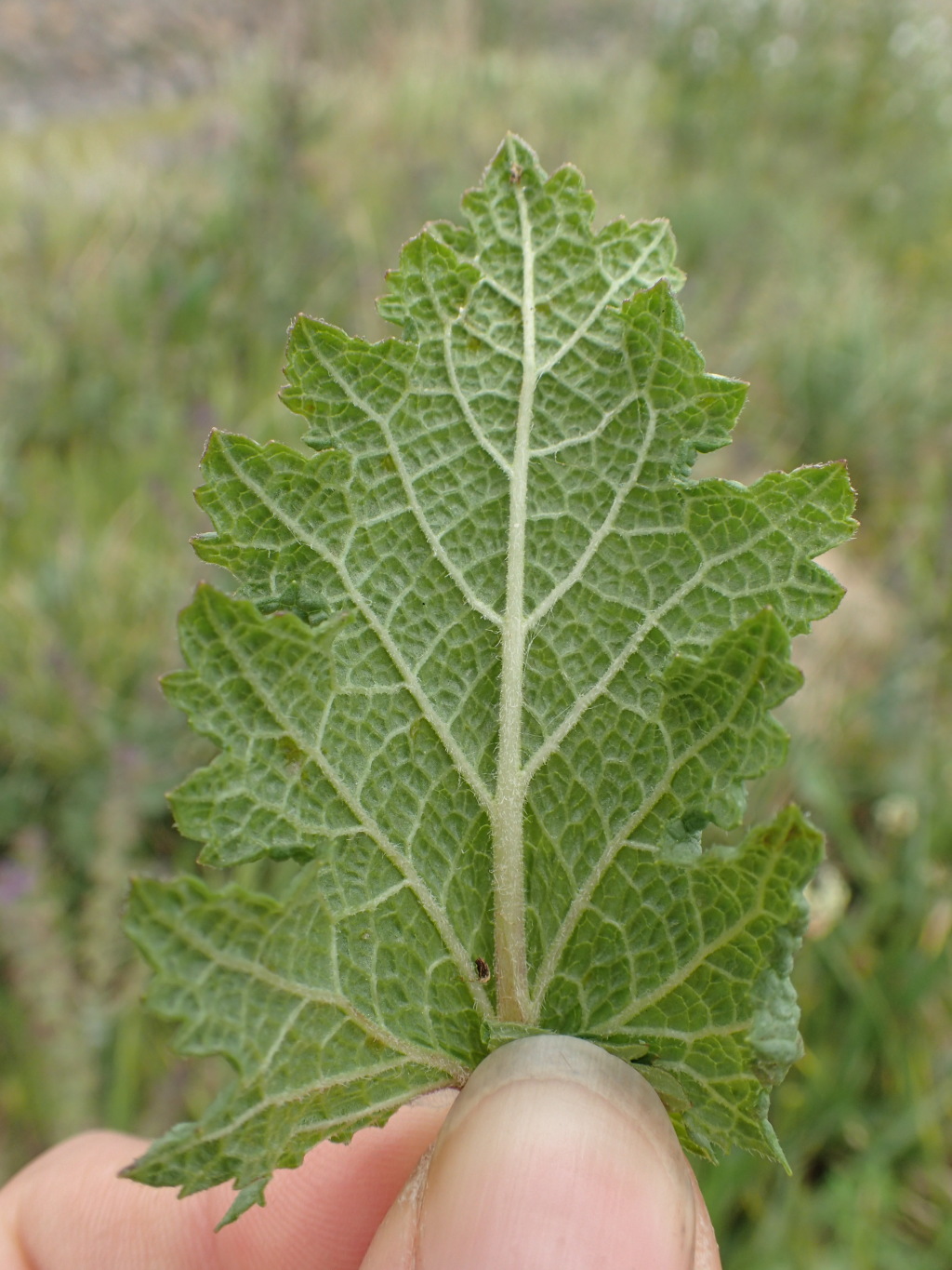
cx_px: 476
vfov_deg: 60.0
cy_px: 635
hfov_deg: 46.8
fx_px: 1100
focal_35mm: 30
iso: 100
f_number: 3.2
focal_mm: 5.5
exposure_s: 1/500
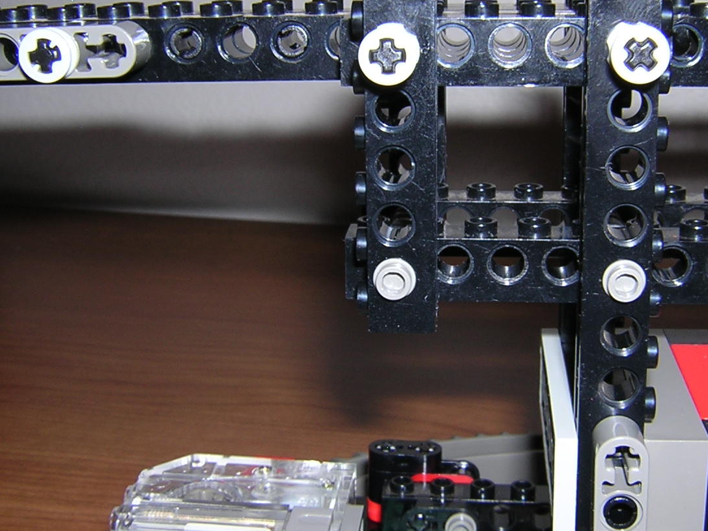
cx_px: 426
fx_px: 1084
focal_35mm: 53
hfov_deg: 36.0
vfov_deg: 27.5
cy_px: 222
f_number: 5.2
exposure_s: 1/60.1
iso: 100
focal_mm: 4.7
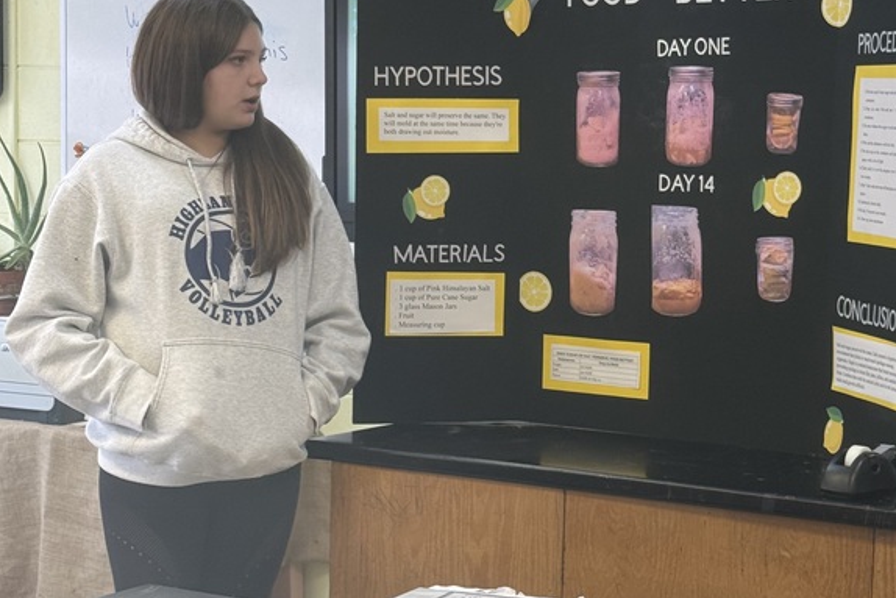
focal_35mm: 89
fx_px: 2216
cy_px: 350
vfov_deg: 15.4
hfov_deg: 22.8
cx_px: 523
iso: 100
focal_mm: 6.76
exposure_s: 1/120
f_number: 1.78
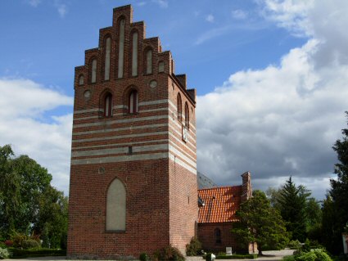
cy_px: 130
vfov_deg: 39.7
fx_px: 362
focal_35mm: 36
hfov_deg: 51.3
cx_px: 174
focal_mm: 7.5
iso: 50
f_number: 6.8
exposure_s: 1/313
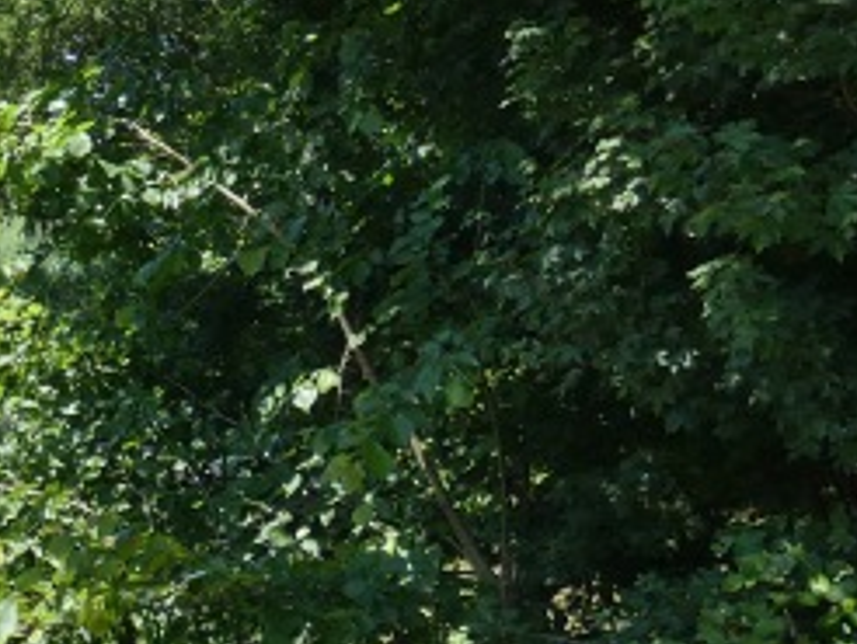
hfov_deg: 23.9
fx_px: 1611
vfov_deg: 22.6
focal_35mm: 65
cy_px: 411
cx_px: -408
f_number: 2.8
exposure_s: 1/640
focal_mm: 3.6
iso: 80
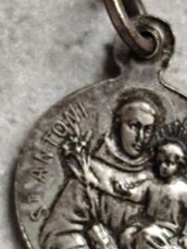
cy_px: 145
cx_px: 141
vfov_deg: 12.2
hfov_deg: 9.2
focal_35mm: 162
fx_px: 1166
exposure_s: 1/50
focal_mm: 6.19
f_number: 1.65
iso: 250
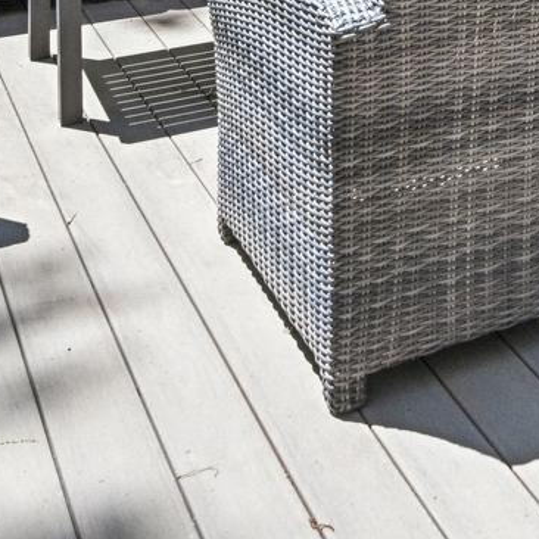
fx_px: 1339
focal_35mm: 76
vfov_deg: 18.6
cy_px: -387
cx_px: 711
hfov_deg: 20.6
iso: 800
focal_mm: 16
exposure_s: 1/800
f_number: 8
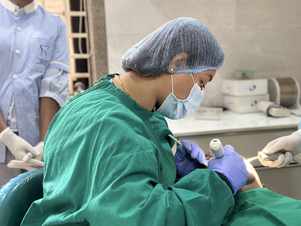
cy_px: 113
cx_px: 150
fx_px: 417
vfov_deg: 30.3
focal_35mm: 48
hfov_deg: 39.7
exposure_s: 1/50
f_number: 1.78
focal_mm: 6.86
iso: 160
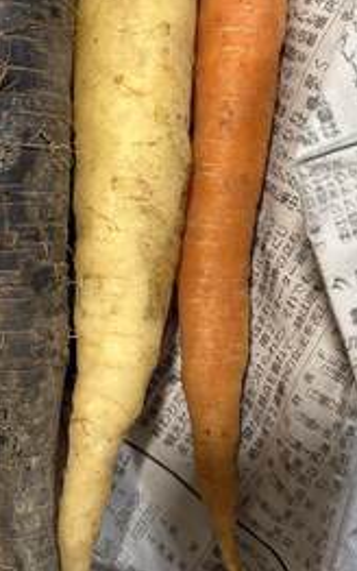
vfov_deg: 47.0
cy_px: 244
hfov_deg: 30.4
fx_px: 653
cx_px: 131
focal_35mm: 42
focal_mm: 5.7
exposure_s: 1/50
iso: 160
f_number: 1.5
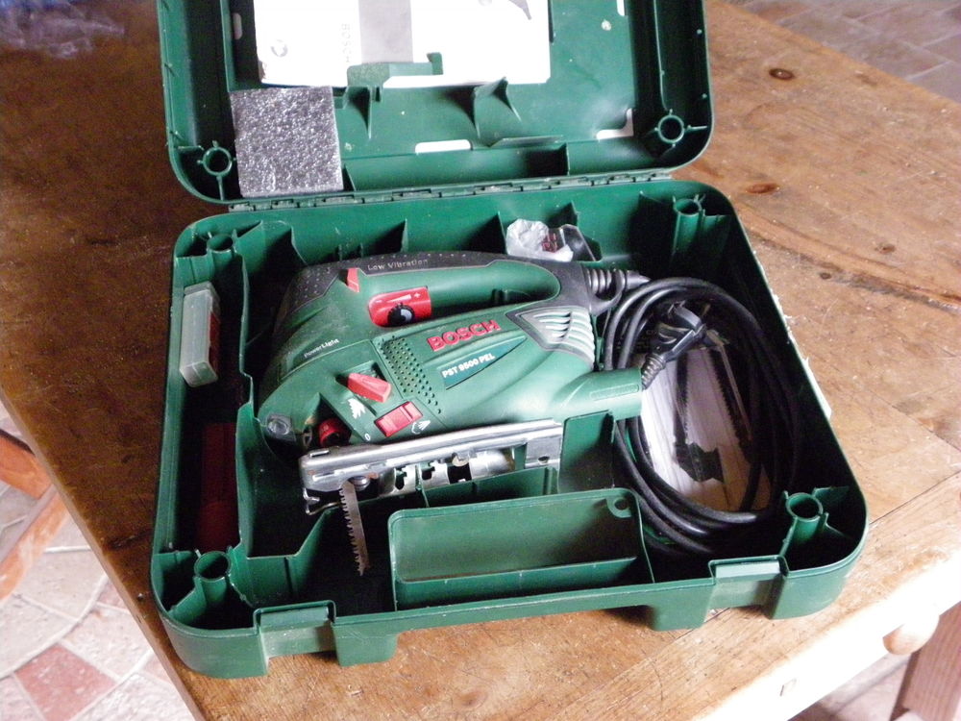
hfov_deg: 42.1
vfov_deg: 32.2
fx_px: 1249
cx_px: 480
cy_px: 360
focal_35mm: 45
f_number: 3.2
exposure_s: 1/50
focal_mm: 7.9
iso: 800
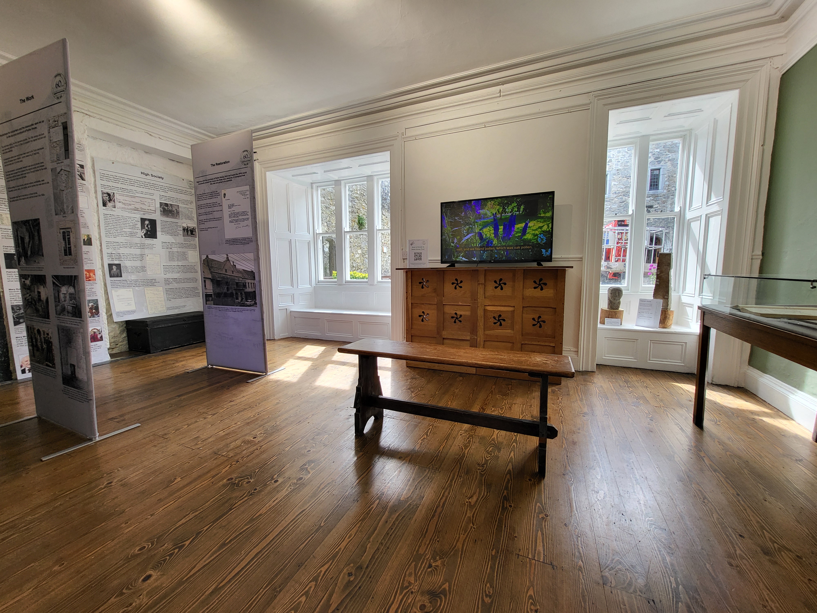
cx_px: 408
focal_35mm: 13
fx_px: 307
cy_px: 306
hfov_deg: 106.2
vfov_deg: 89.9
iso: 50
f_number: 2.2
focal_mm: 1.74
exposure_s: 1/100
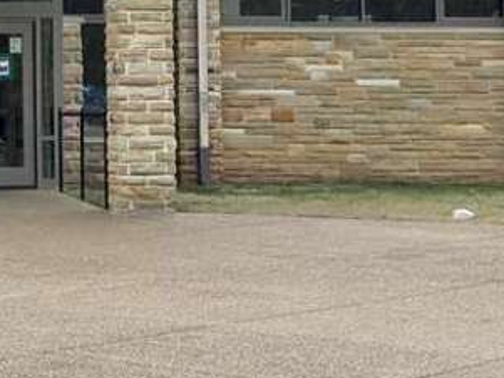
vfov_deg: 10.6
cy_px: -74
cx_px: -124
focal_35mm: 138
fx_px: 2010
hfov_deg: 13.8
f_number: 2
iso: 20
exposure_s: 1/3195
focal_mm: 6
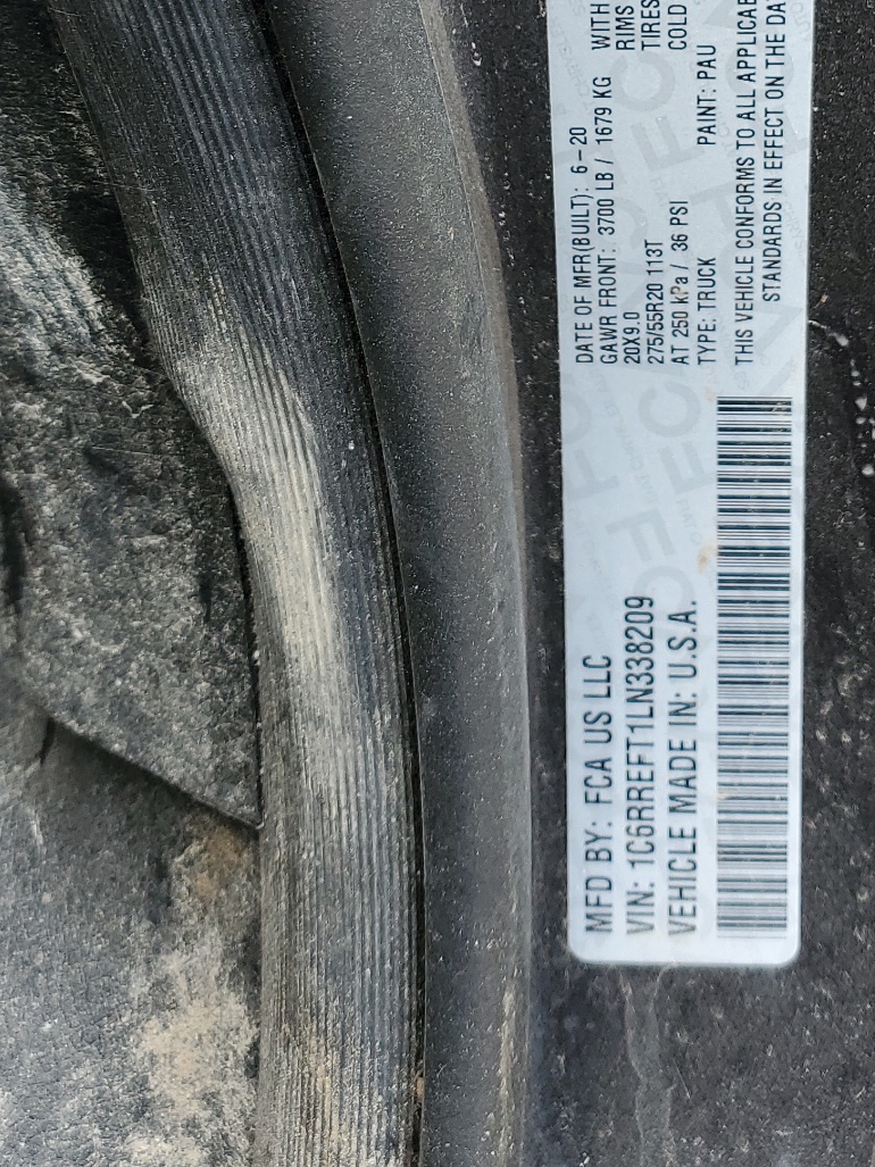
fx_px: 1820
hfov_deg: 26.7
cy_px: 88
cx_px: 664
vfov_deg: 33.4
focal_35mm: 54
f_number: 1.5
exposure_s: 1/417
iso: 50
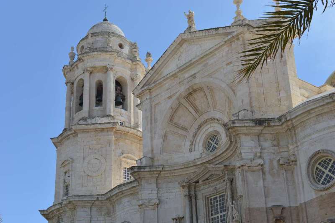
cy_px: 112
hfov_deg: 32.4
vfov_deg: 21.9
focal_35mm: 62
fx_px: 577
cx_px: 168
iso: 125
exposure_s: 1/200
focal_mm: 62
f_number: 11
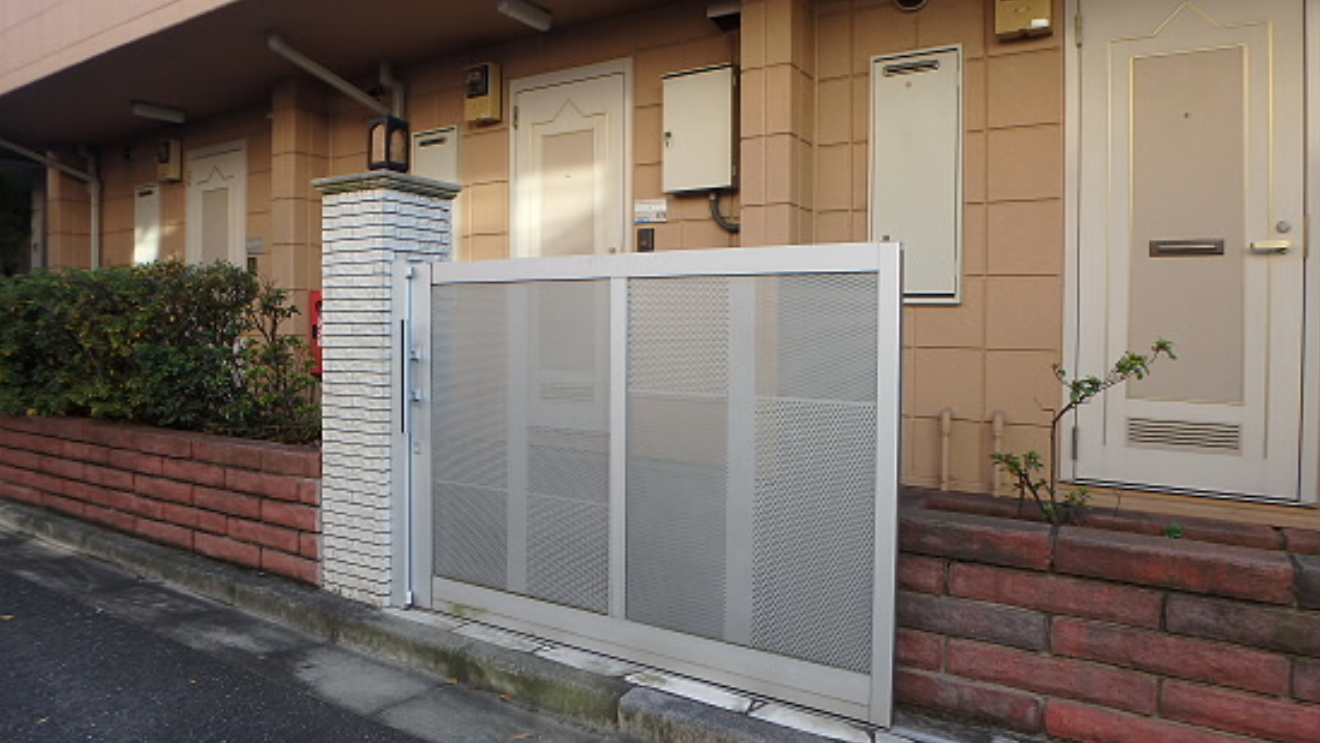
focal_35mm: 23
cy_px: 341
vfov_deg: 49.5
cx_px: 659
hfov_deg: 78.7
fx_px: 805
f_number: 3.5
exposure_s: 1/160
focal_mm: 3.7
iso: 125
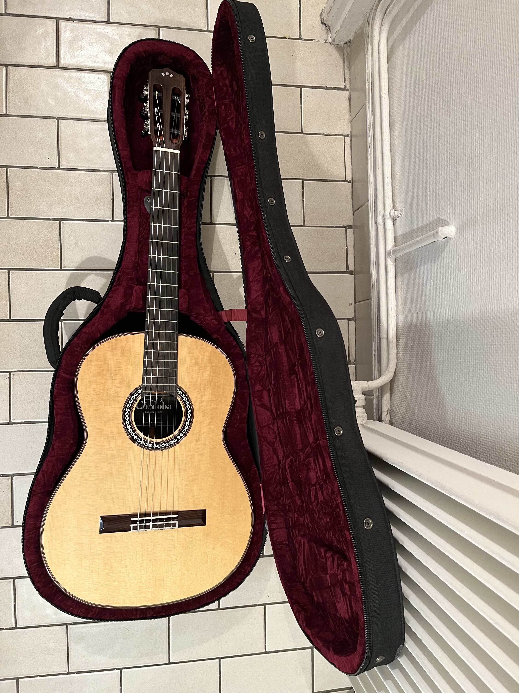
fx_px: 520
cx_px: 260
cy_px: 346
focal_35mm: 26
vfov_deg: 67.3
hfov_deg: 53.1
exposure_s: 1/50
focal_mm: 5.1
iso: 500
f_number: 1.6
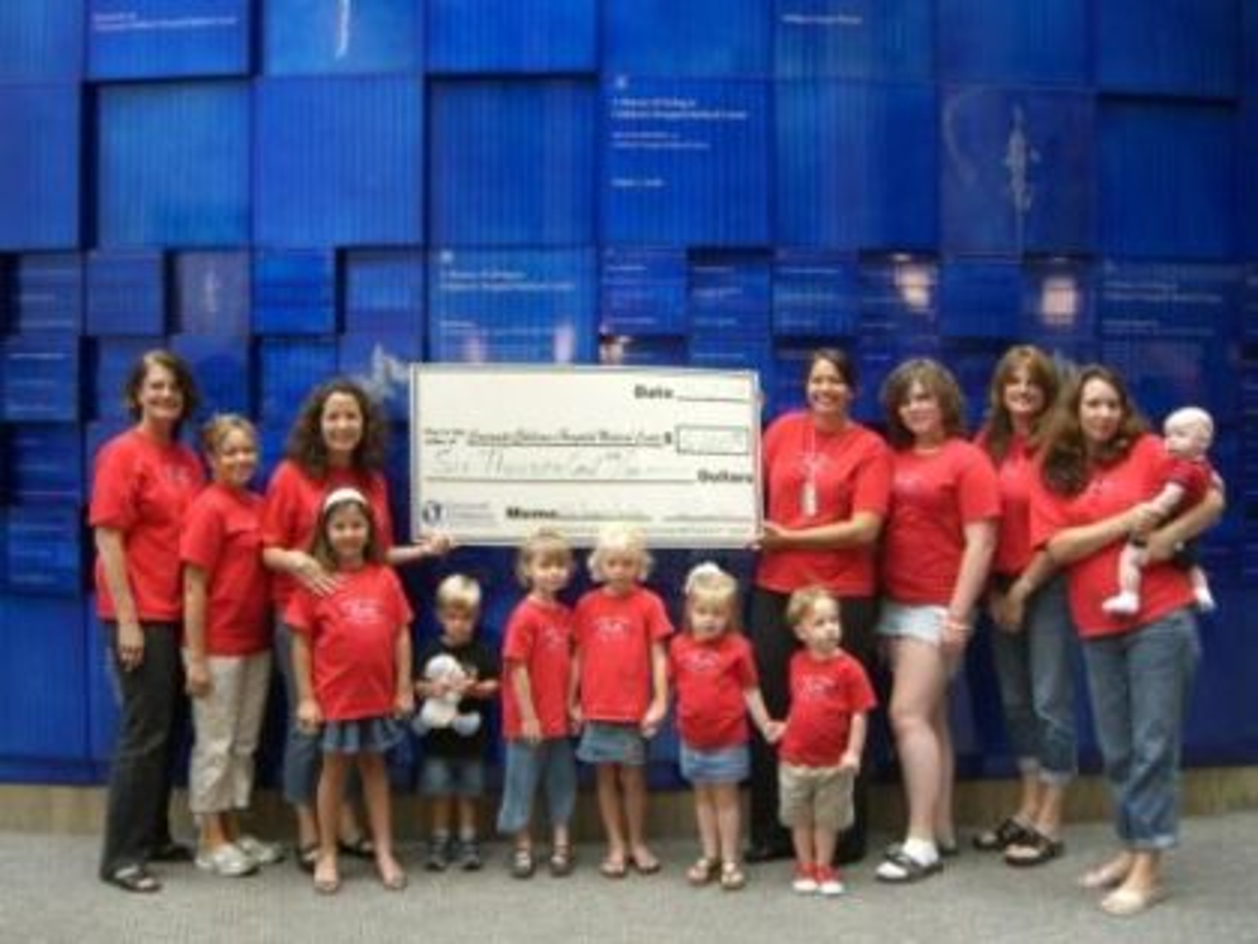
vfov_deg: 37.7
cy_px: 472
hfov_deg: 49.0
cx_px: 629
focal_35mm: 38
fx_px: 1381
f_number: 2.8
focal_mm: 7.9
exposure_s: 1/100
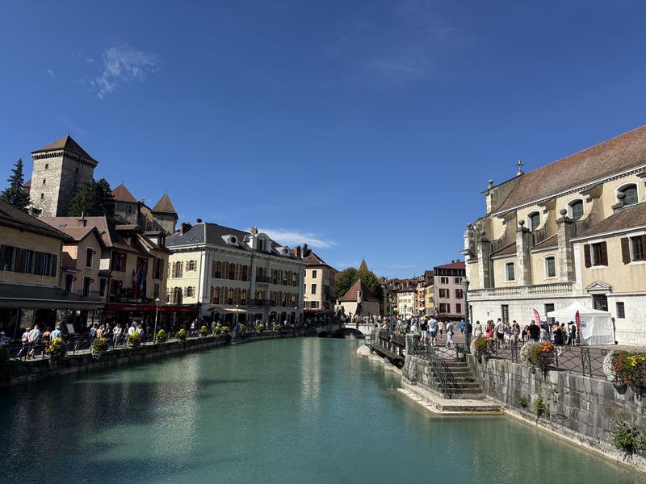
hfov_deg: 71.6
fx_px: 448
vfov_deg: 56.8
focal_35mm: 24
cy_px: 242
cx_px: 323
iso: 80
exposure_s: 1/5348
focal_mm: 6.76
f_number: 1.78
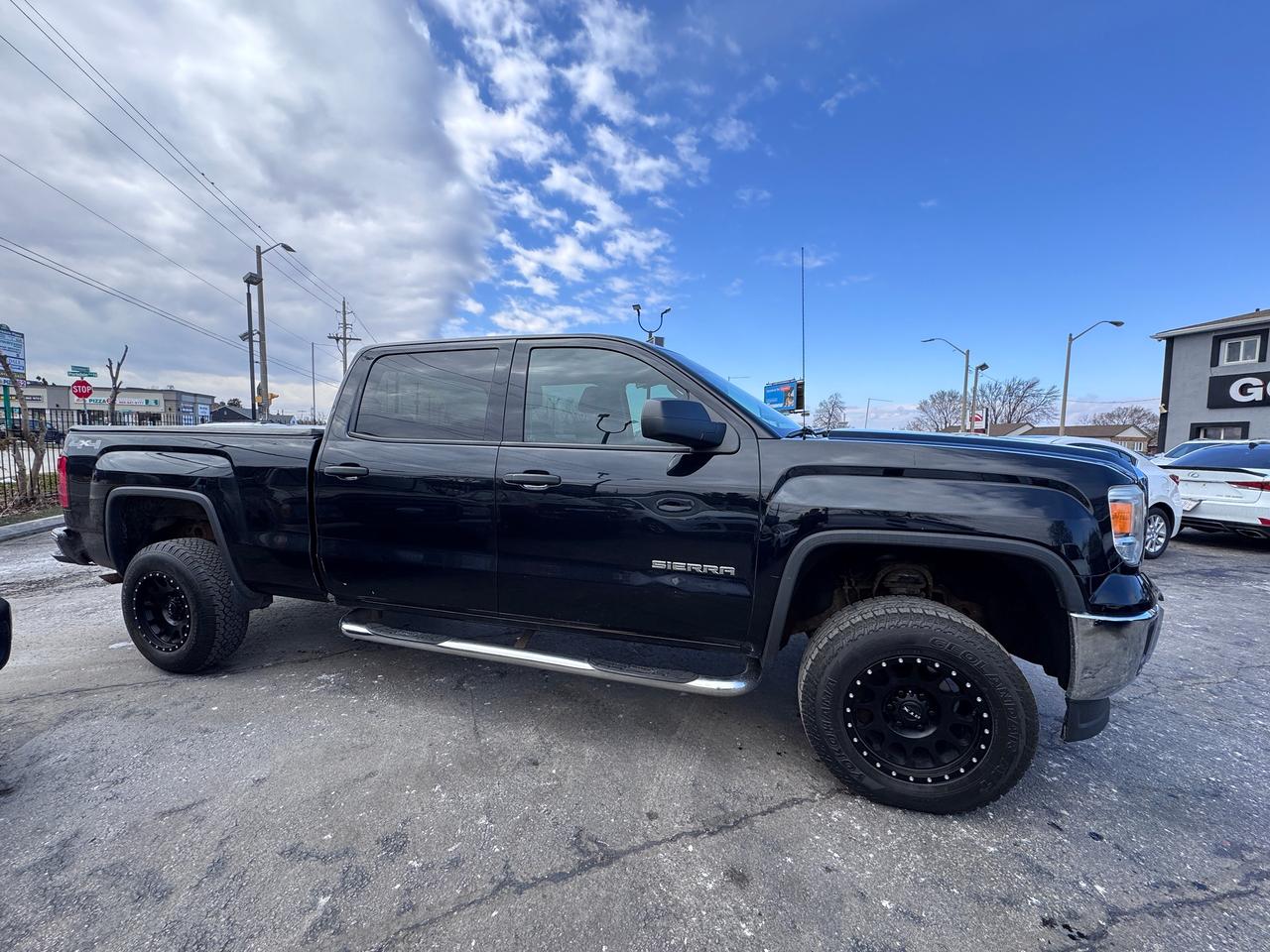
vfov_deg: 85.7
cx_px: 635
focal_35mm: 14
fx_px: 514
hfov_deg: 102.1
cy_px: 476
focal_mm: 2.22
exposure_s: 1/821
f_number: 2.2
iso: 40
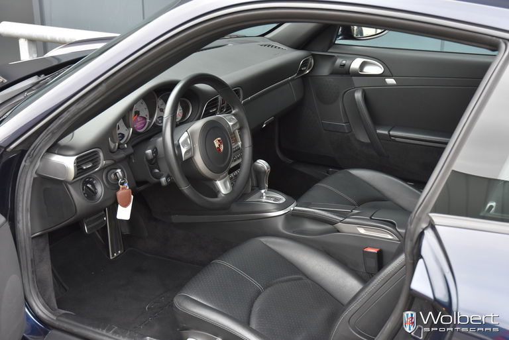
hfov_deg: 37.8
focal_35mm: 52
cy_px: 170
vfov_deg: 25.8
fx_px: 743
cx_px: 254
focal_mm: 35
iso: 800
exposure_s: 1/60
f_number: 4.2
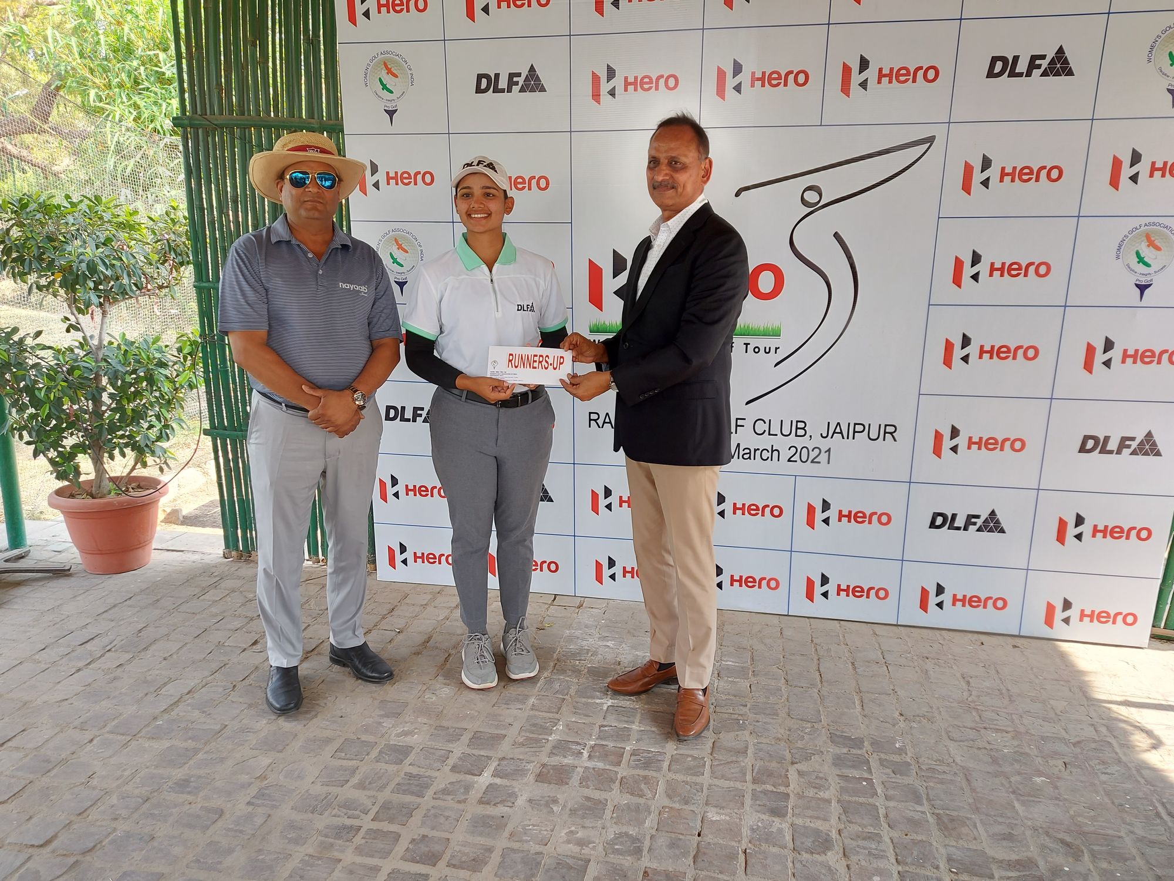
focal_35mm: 24
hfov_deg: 71.6
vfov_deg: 56.8
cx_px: 587
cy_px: 440
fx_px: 814
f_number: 1.8
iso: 50
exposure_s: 1/100
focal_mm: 5.23
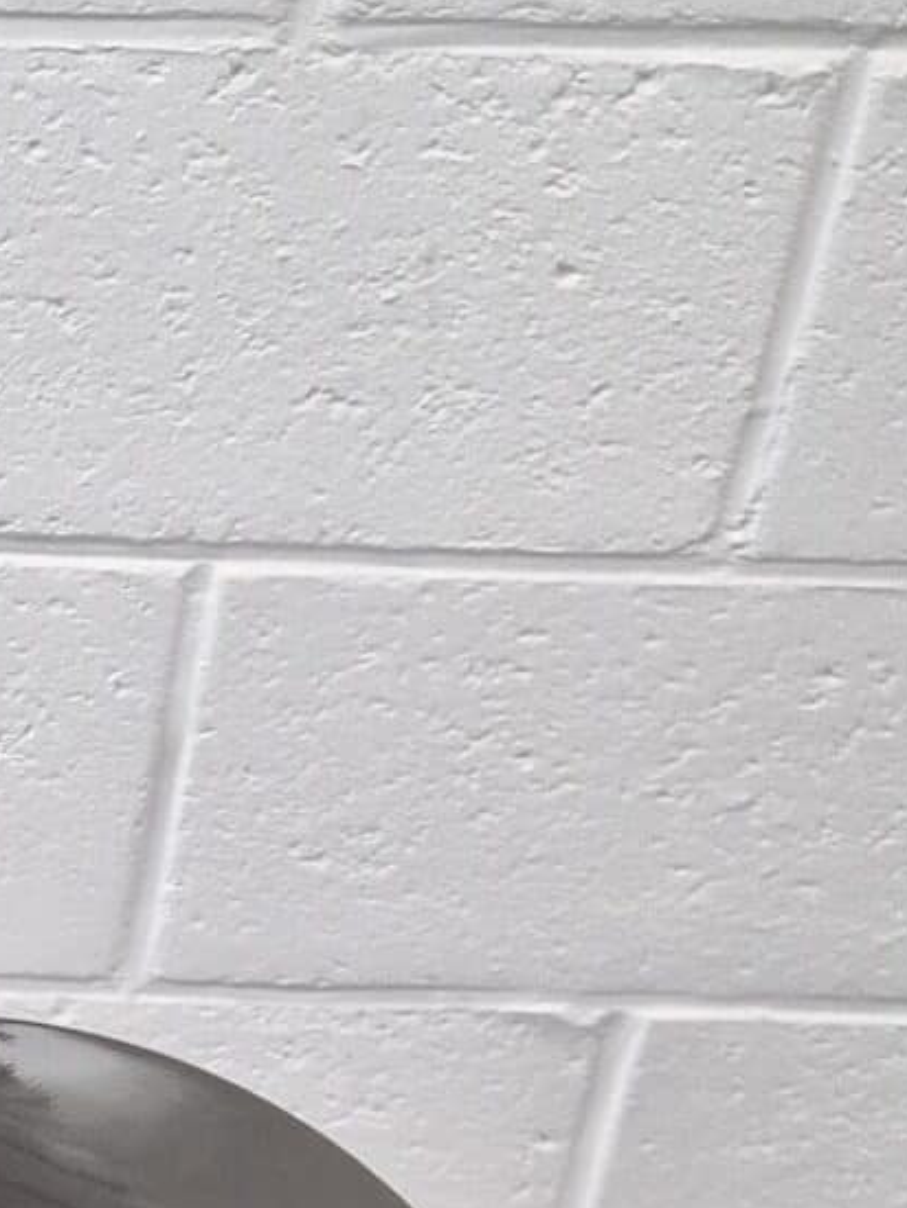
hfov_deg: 12.7
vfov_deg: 17.9
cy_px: 1217
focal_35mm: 107
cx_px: -661
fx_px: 3735
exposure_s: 1/100
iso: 250
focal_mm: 5.4
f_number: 1.8
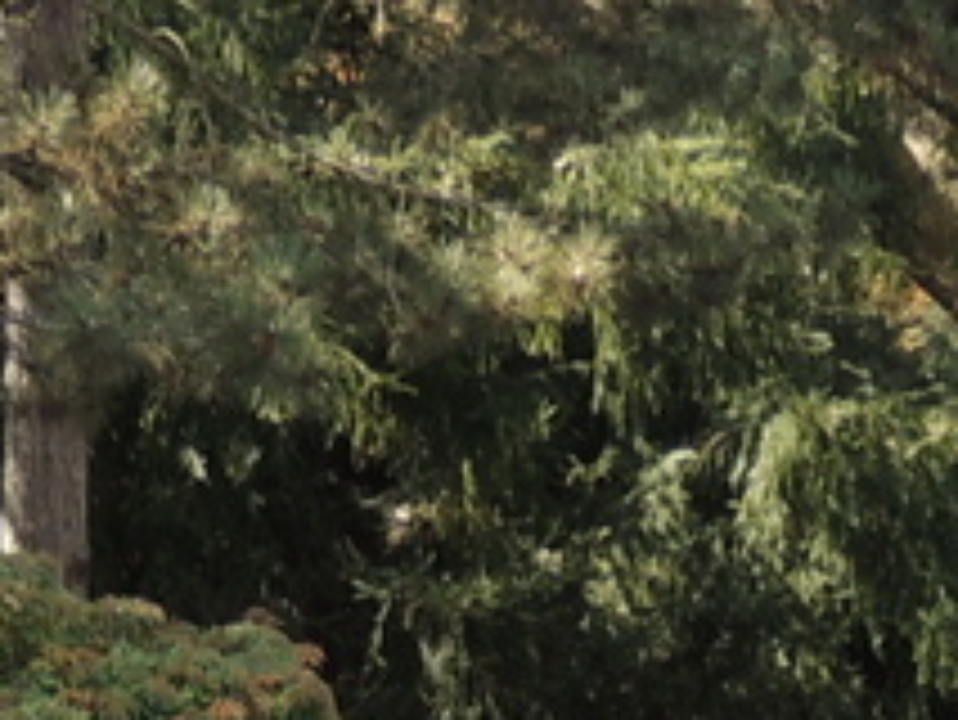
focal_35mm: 180
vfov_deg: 7.4
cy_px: 2061
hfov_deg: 10.9
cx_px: 886
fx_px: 4984
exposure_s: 1/160
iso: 100
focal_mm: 5.3
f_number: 3.1
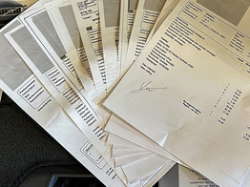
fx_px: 397
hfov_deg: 34.5
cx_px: 173
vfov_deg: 25.8
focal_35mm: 55
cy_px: 24
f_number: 1.78
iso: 250
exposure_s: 1/50
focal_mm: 6.86
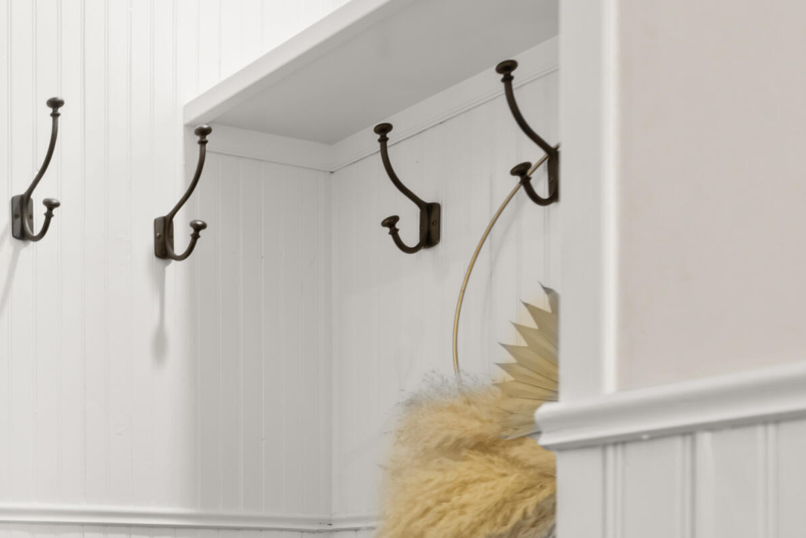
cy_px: 625
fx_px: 1120
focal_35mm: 50
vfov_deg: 24.7
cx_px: -114
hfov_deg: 33.6
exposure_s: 1/1.67
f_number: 7.1
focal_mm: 20
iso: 200
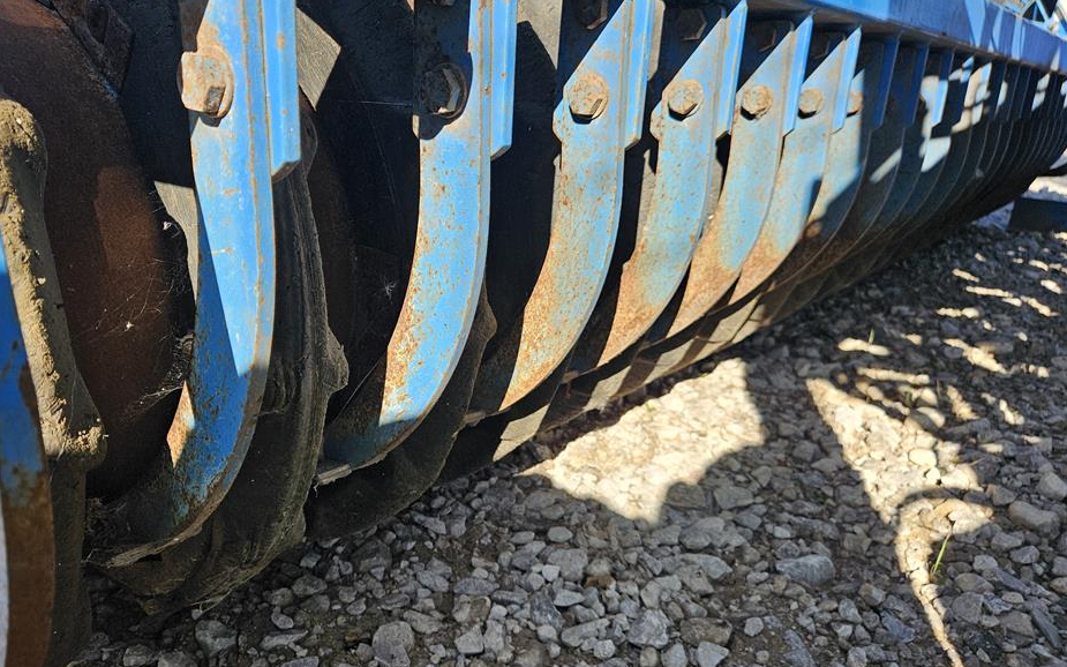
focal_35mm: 27
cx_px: 496
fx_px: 785
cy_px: 340
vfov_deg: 46.0
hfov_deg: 68.3
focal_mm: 5.4
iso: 50
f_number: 1.8
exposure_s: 1/1008
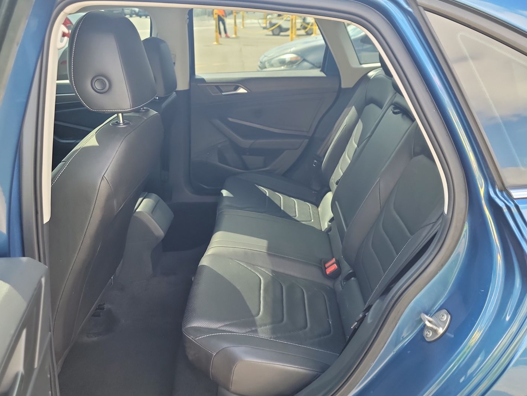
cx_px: 268
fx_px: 411
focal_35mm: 27
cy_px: 189
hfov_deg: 65.3
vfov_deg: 51.4
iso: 64
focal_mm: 6.7
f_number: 1.8
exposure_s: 1/59
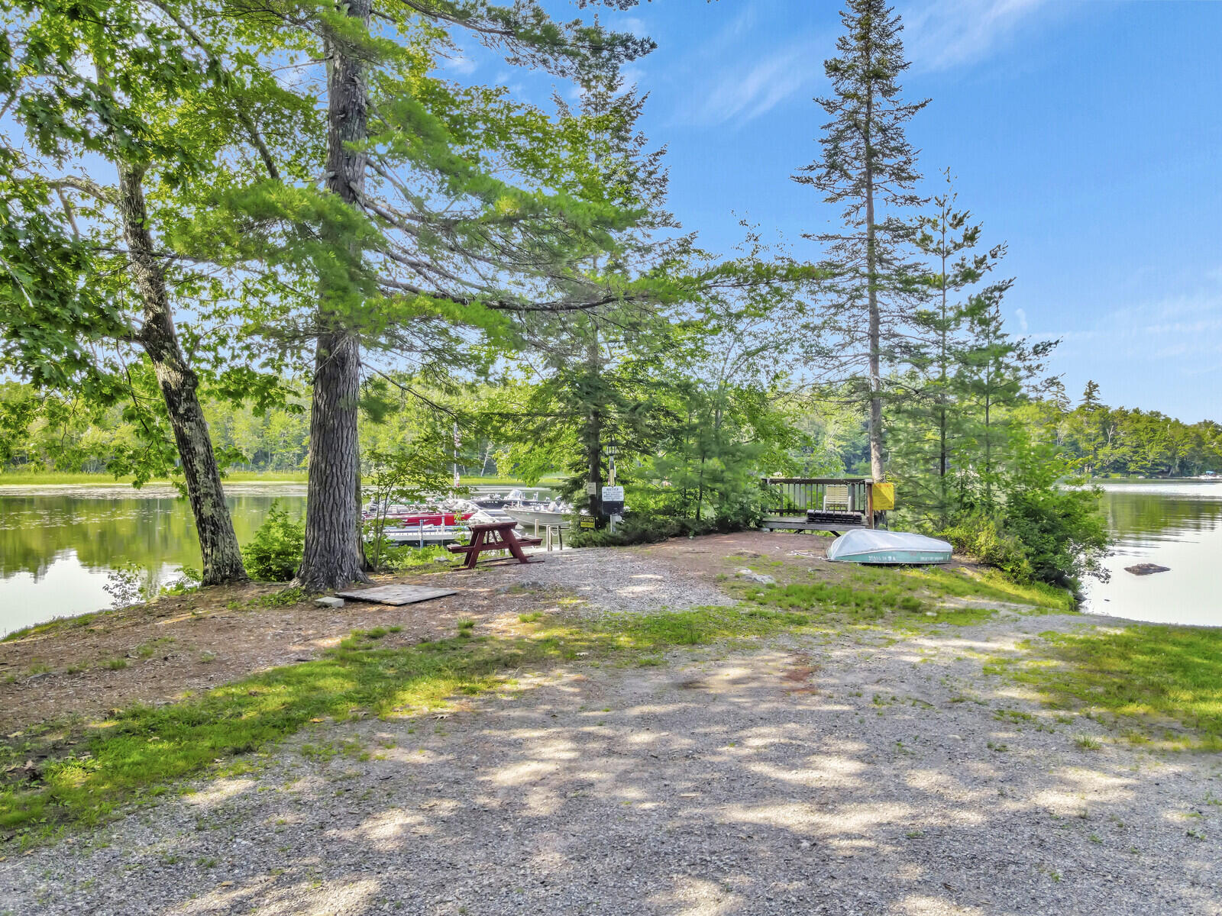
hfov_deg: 71.6
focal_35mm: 24
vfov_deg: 56.8
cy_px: 458
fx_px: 847
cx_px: 611
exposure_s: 1/240
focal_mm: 4.5
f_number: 2.8
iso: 200
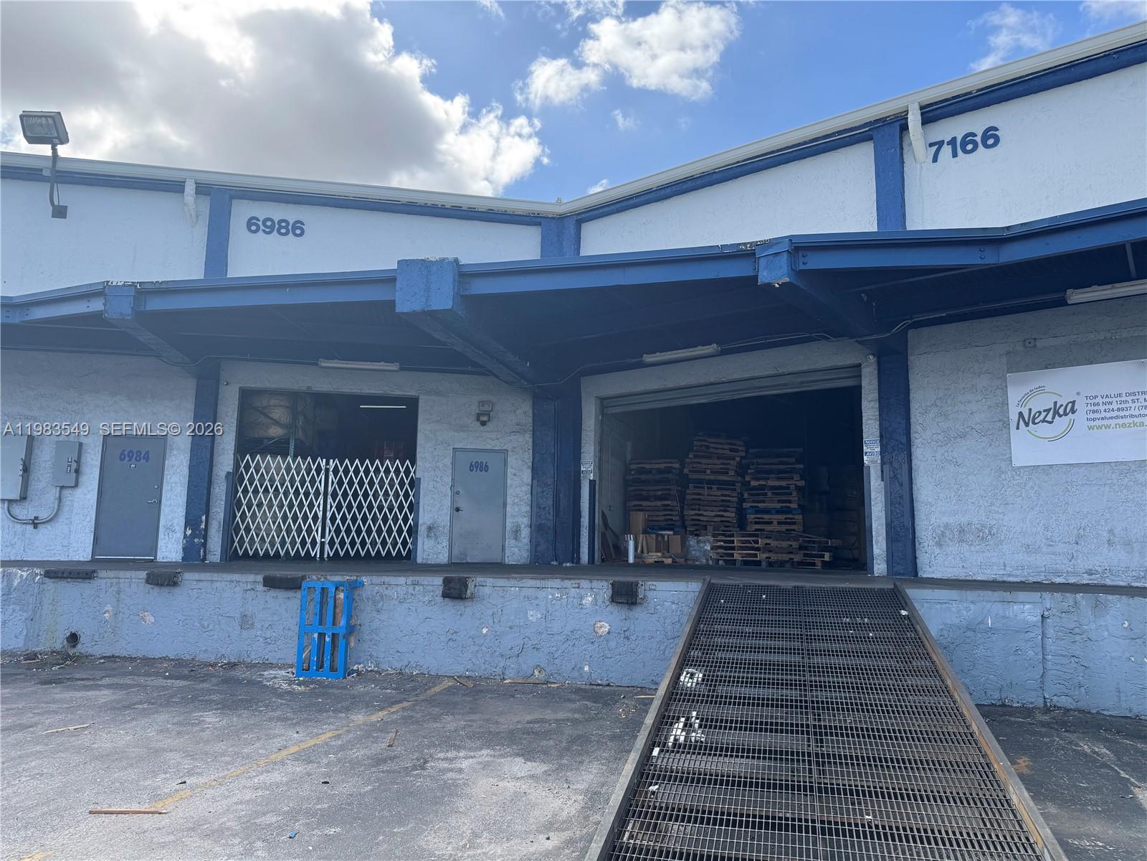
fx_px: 795
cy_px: 430
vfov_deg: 56.8
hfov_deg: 71.6
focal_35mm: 24
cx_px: 574
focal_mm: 6.76
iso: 80
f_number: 1.78
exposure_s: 1/1524
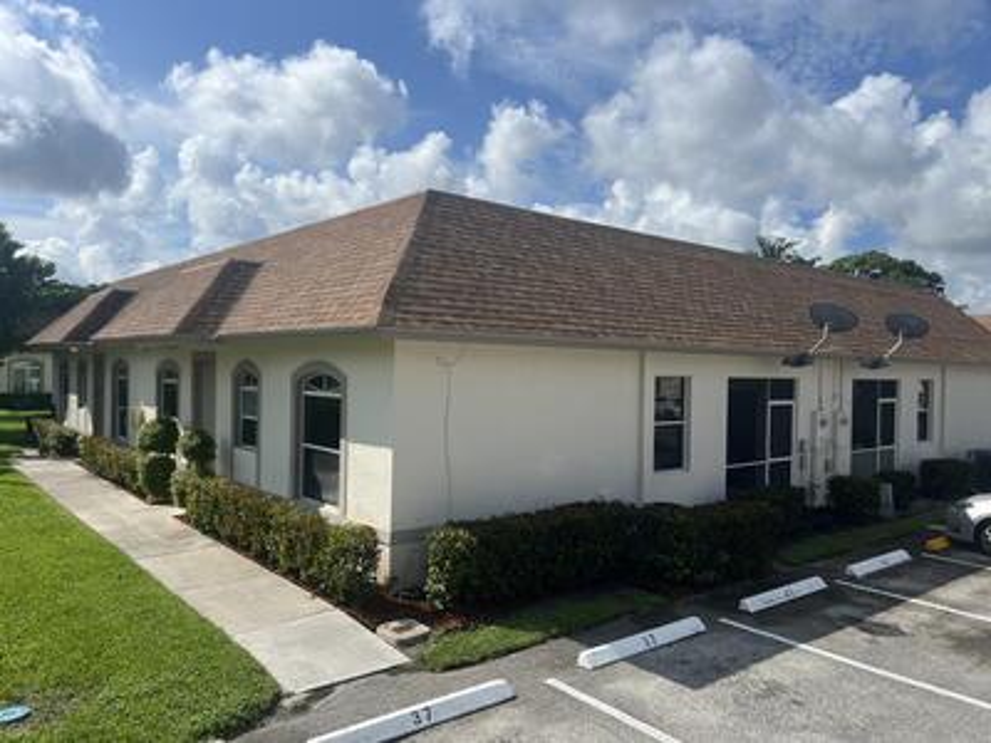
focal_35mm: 26
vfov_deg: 53.1
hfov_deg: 67.3
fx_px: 744
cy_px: 372
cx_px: 496
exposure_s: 1/6579
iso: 50
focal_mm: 5.7
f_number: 1.5
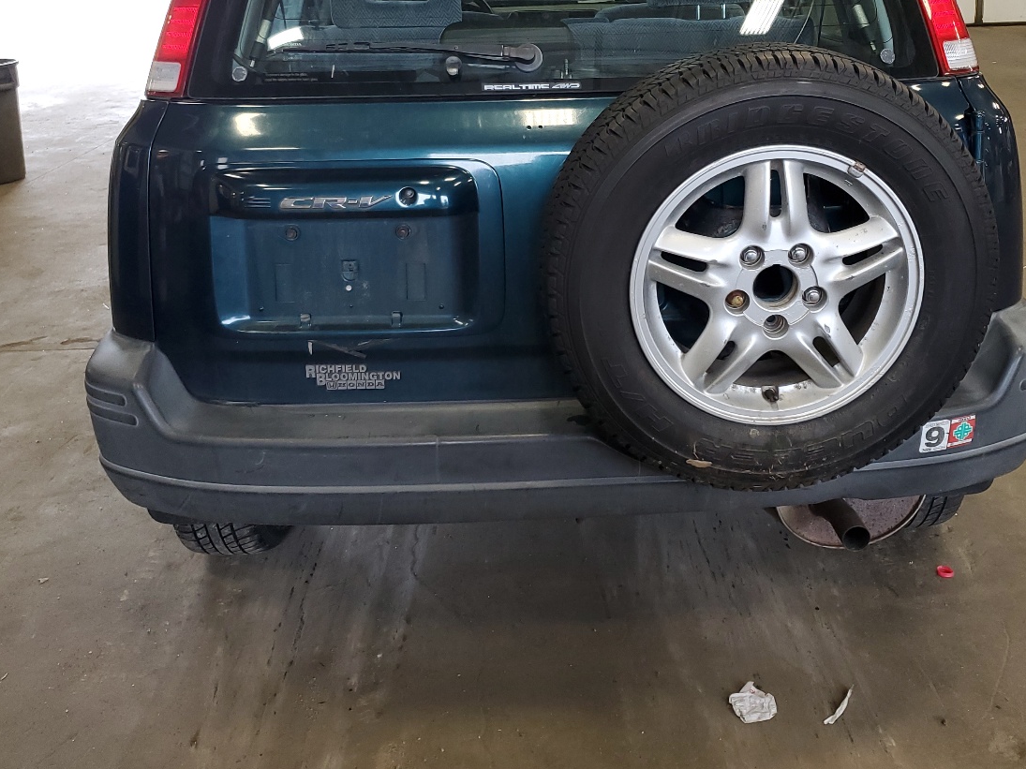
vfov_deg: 37.0
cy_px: 210
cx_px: 578
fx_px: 1126
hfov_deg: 48.9
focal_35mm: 38
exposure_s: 1/60.2
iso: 79
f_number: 1.5
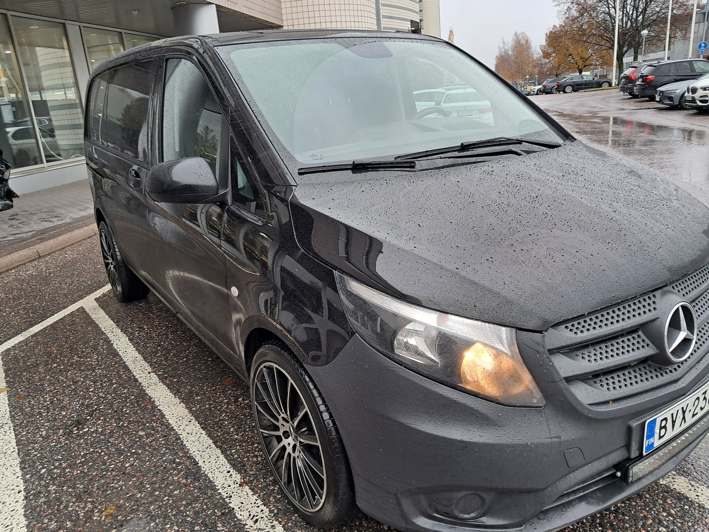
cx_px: 354
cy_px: 266
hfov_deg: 65.3
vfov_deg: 51.4
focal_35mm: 27
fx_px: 553
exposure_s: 1/60
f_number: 1.8
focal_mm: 4
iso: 100
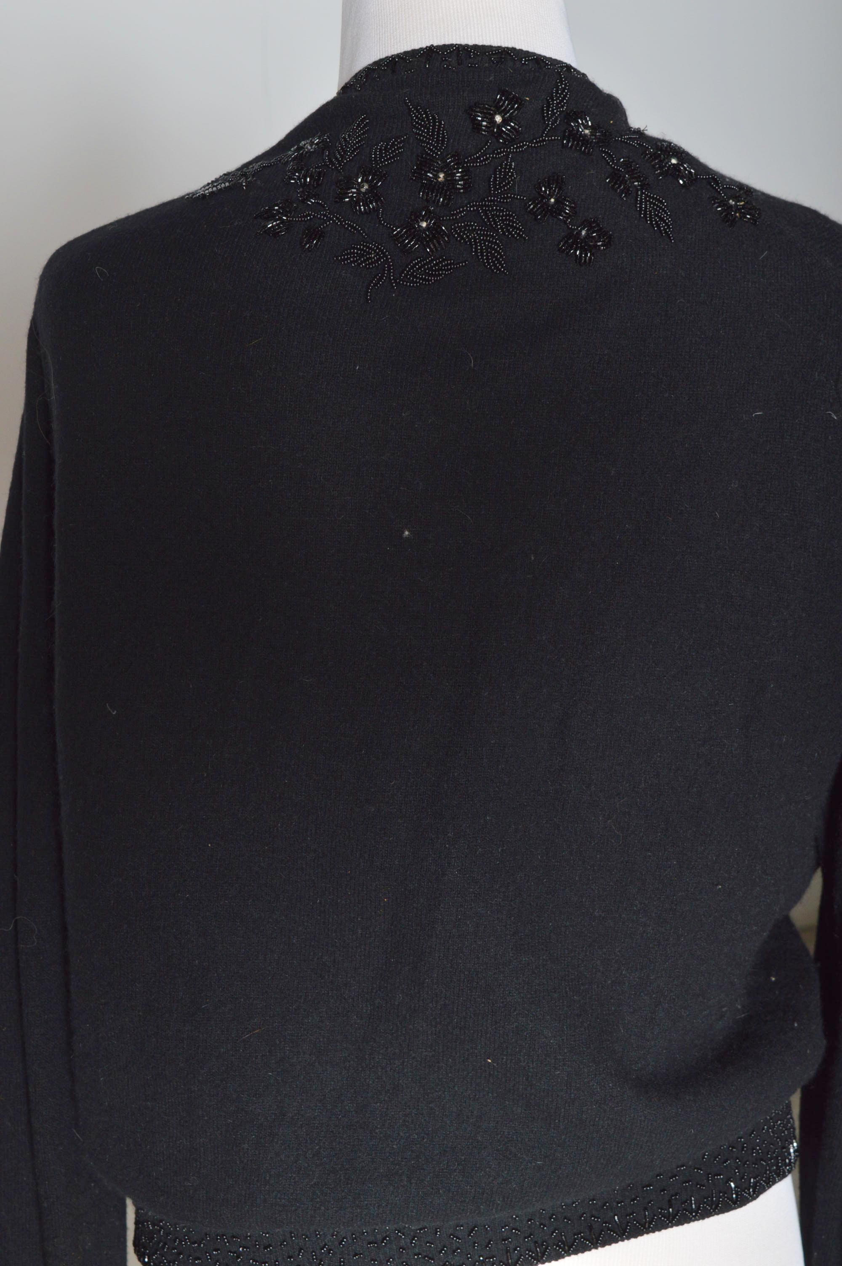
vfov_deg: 36.9
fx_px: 1898
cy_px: 633
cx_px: 421
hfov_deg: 25.0
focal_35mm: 54
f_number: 9
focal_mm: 36
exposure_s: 1/200
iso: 400
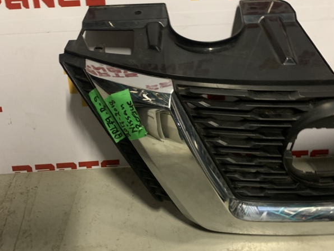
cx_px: 168
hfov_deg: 52.6
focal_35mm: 35
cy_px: 127
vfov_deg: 40.7
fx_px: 338
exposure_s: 1/30
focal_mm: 4.25
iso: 640
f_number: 1.8
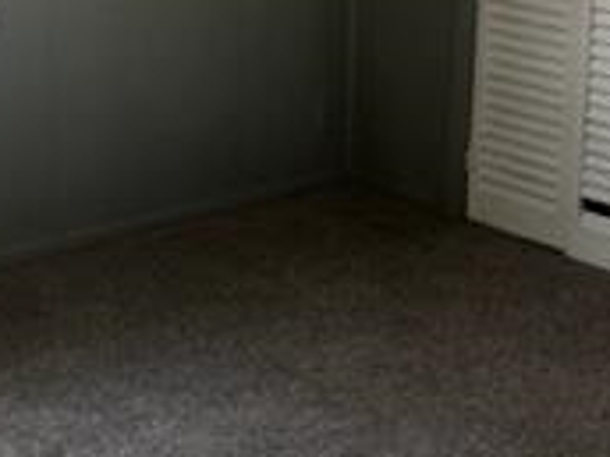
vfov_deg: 14.9
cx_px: -46
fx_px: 1709
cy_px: -28
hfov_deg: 19.5
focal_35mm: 97
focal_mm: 5.1
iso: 80
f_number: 1.6
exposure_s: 1/120
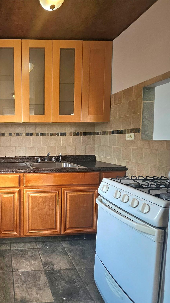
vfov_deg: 89.6
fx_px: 152
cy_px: 152
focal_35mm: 19
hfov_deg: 49.8
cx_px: 8
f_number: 2.2
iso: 64
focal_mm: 1.7
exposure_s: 1/60.2
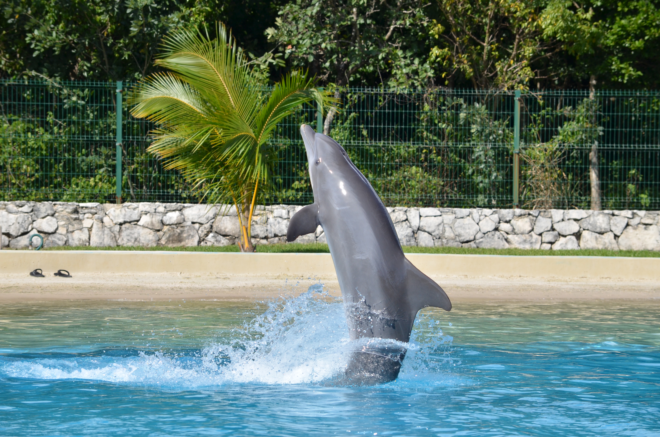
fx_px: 4254
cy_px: 218
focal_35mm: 232
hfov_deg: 8.9
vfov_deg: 5.9
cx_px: 330
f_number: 8
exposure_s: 1/1250
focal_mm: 155
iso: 320
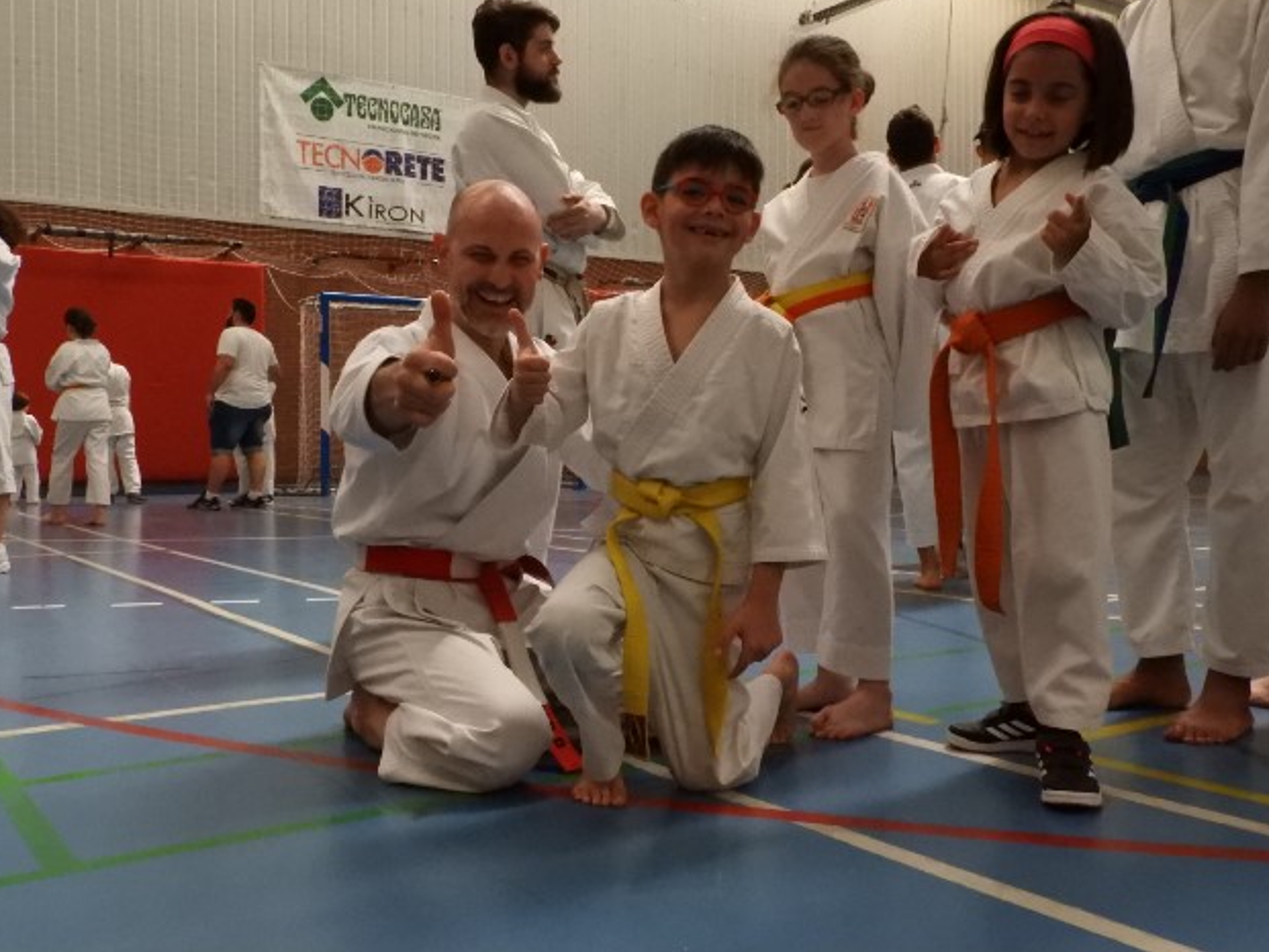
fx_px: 1247
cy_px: 464
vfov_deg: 41.8
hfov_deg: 53.9
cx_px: 640
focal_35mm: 34
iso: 1600
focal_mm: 5.9
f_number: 6.4
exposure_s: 1/160
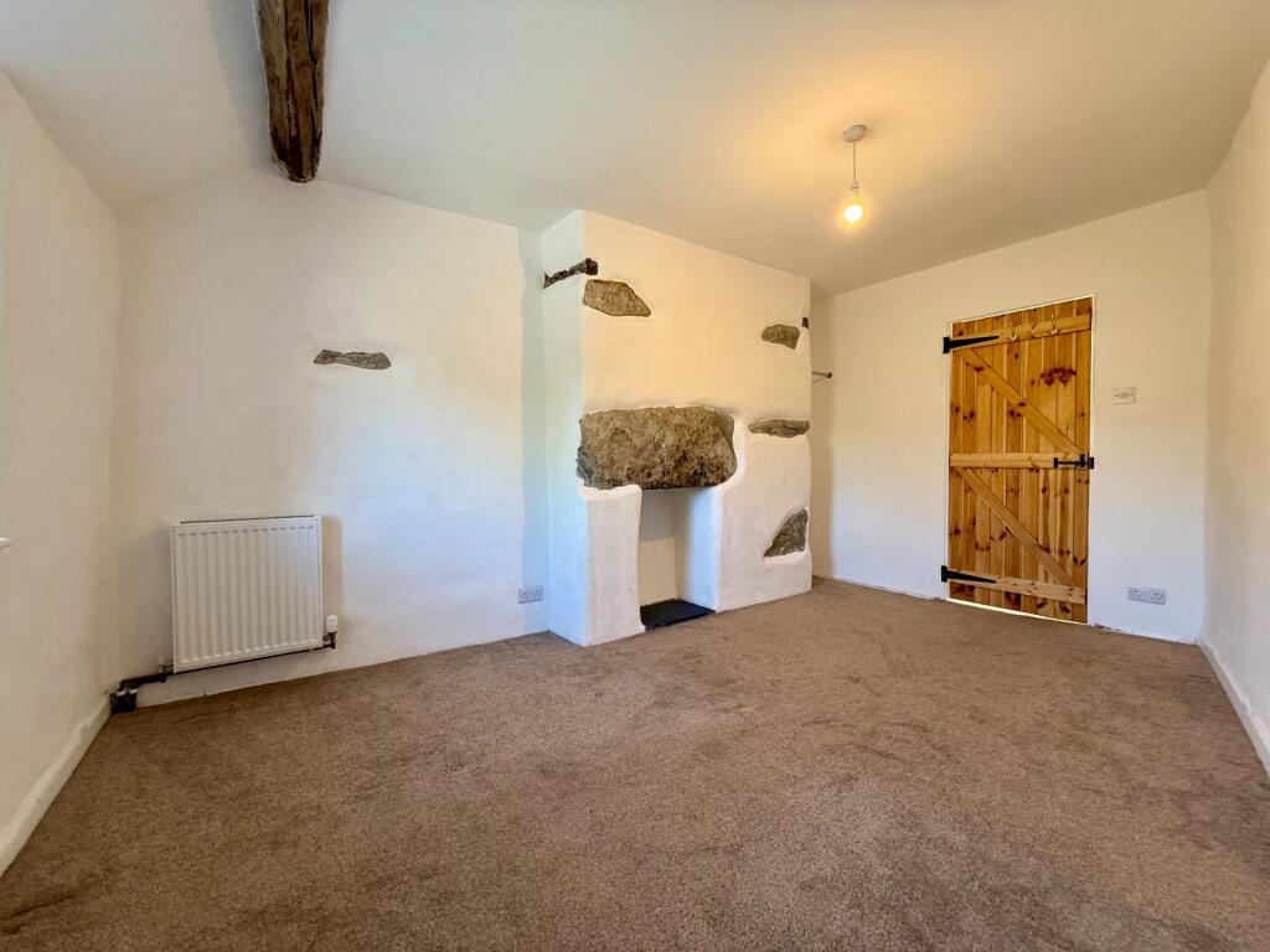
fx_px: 514
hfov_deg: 102.1
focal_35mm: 14
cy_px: 476
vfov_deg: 85.7
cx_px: 635
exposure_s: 1/100
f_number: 2.2
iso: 160
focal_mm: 2.22
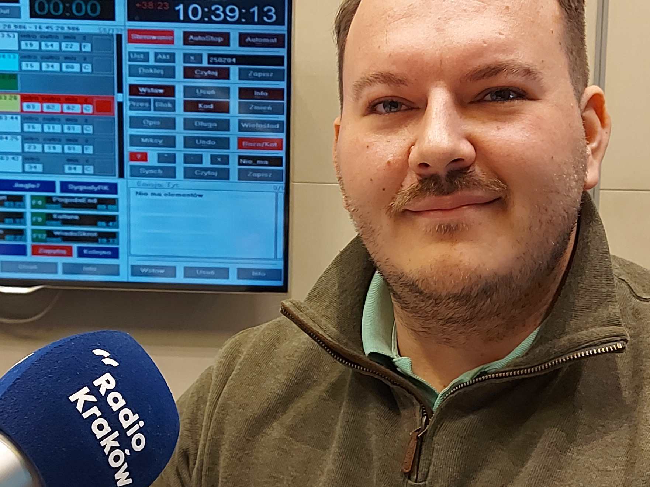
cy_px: 356
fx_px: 1183
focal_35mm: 63
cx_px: 328
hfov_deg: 30.7
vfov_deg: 23.1
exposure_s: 1/33
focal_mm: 5.23
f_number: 1.8
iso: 200
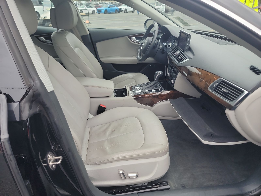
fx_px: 181
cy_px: 98
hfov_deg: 71.6
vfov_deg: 56.8
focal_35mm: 24
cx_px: 130
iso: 50
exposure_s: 1/119
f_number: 1.8
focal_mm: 6.7
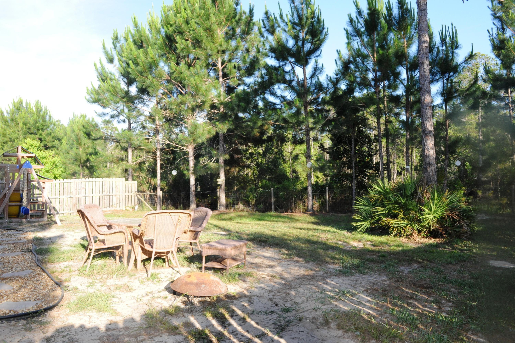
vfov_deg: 53.1
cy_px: 172
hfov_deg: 73.8
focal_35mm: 24
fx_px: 343
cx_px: 258
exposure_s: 1/250
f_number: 18
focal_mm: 24
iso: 2500
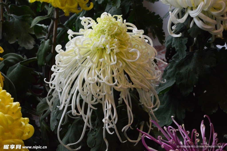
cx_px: 114
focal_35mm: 98
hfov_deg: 20.9
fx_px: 614
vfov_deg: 14.0
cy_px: 76
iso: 6400
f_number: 22
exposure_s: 1/50
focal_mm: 65
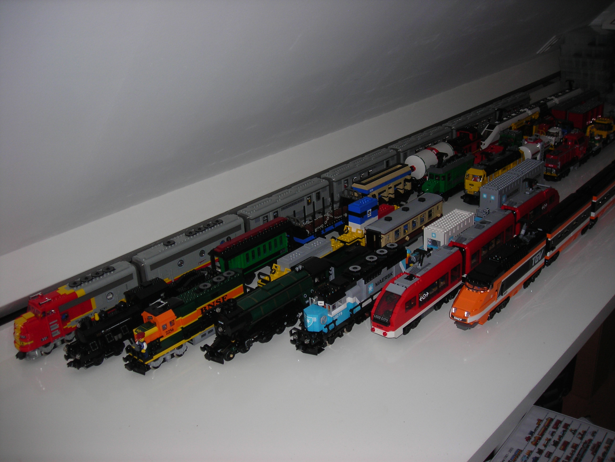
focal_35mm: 38
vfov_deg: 37.7
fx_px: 675
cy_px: 231
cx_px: 308
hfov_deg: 49.0
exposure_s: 1/60.1
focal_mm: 6.3
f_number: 6.4
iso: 68
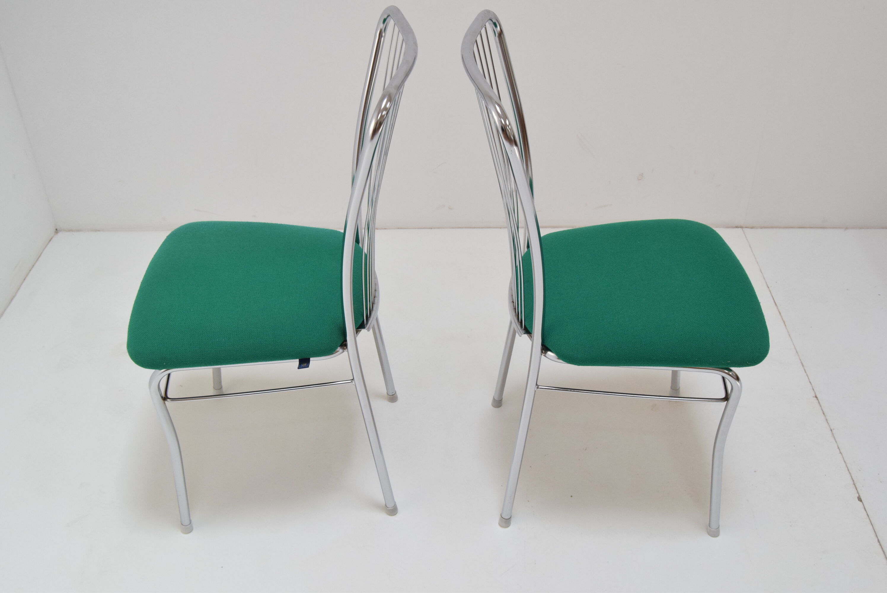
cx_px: 444
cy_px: 296
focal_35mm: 36
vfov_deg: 36.9
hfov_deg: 53.1
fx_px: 888
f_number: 8
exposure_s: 1/250
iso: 1600
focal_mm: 24
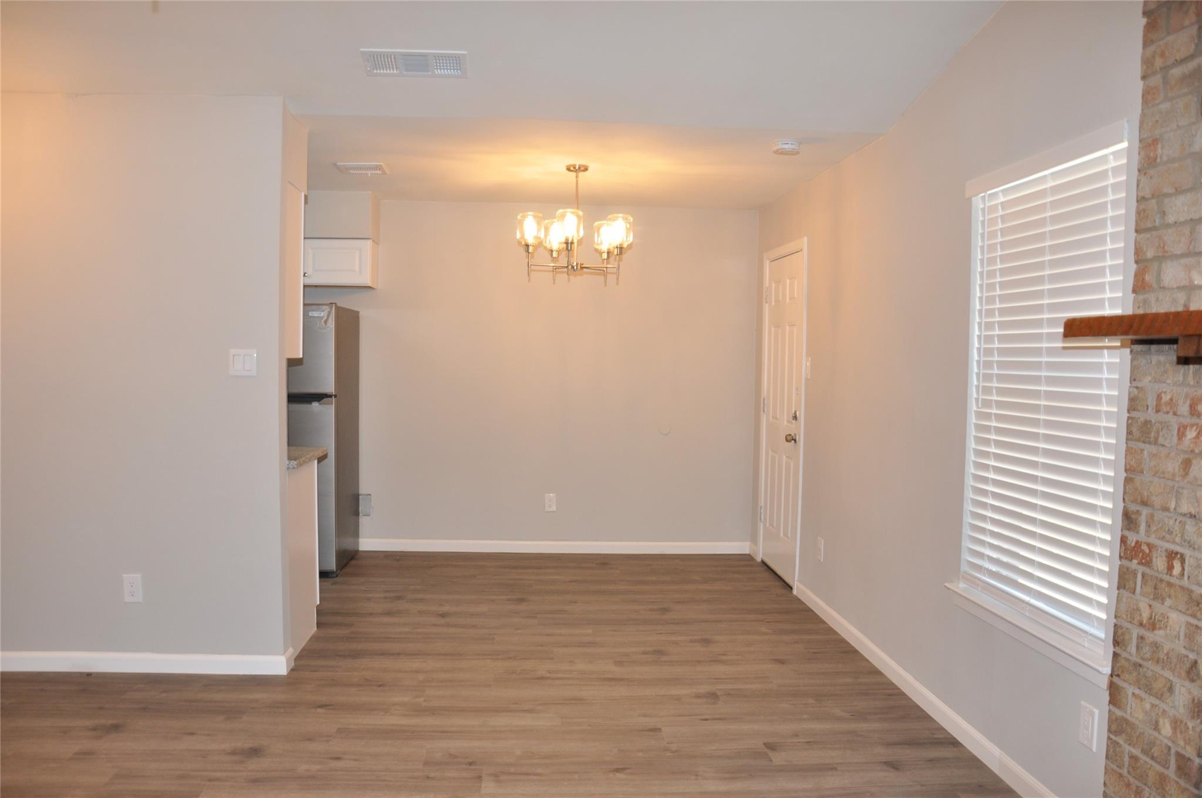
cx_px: 601
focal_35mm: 27
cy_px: 399
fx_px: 900
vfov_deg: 47.8
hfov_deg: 67.4
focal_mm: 18
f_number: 4
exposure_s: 1/80
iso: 400
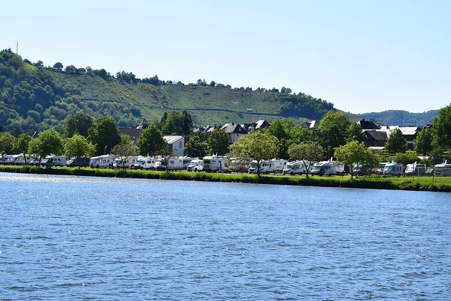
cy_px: 150
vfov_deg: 16.6
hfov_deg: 24.6
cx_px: 226
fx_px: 1033
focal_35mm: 82
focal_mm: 55
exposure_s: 1/500
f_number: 11
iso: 360
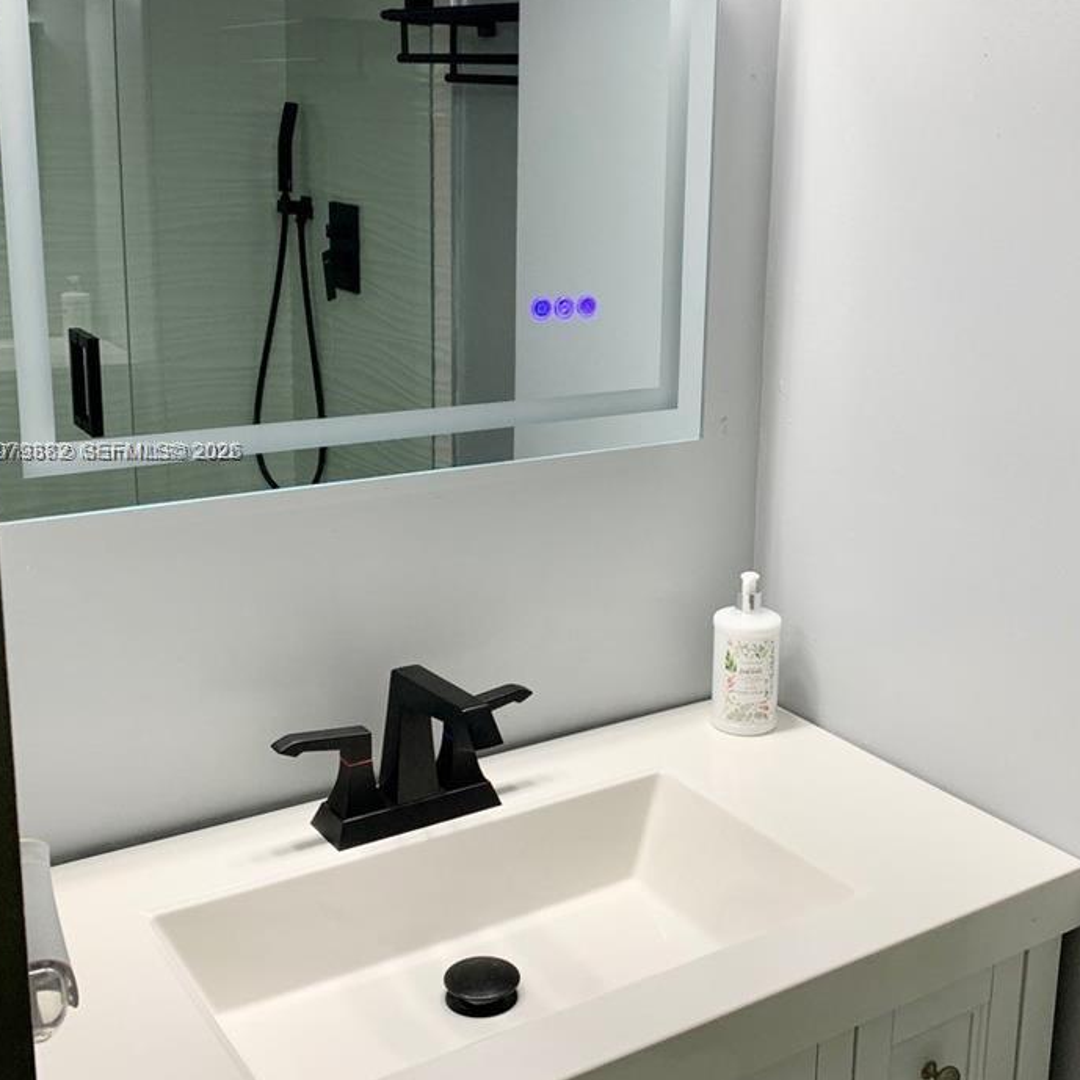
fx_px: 1412
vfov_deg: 41.7
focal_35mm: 40
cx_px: 657
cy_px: 453
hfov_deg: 41.6
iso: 64
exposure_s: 1/120
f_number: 1.8
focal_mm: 4.25
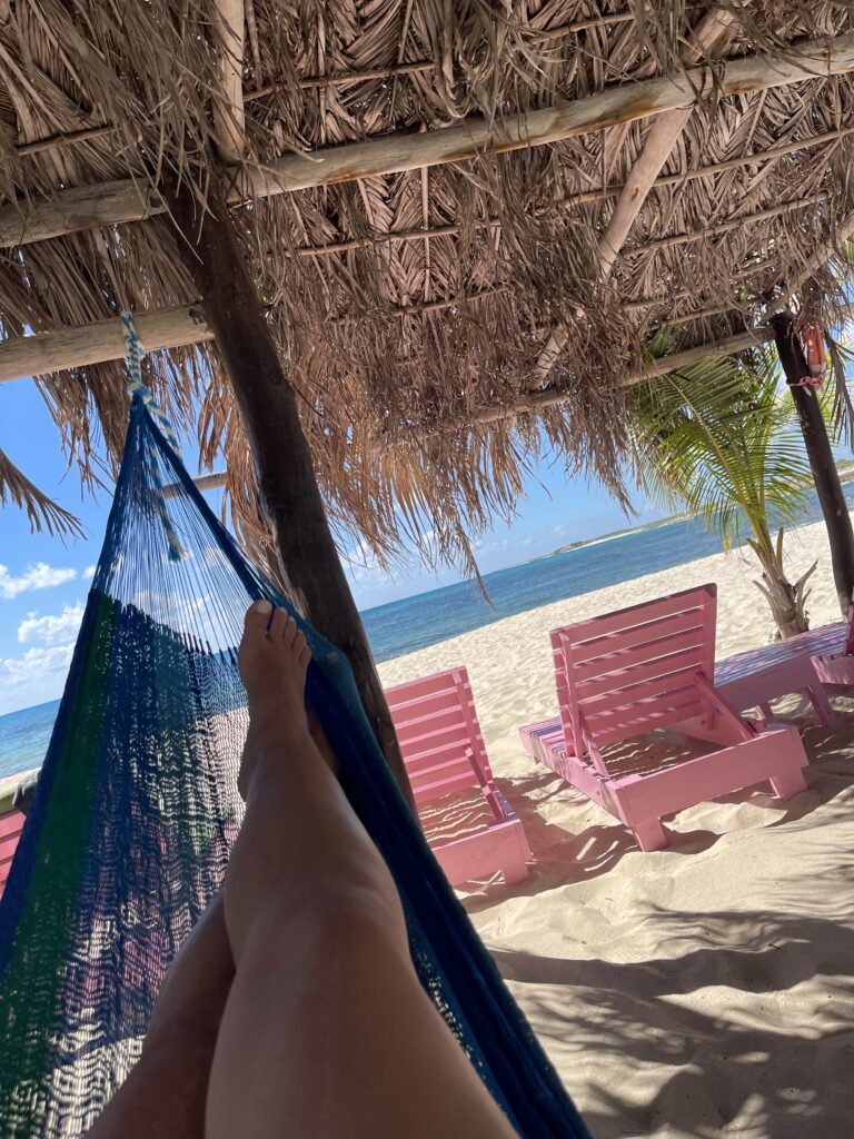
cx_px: 427
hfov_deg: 53.1
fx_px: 855
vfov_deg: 67.3
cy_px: 570
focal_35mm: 26
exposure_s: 1/2857
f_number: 1.6
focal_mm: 5.1
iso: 32
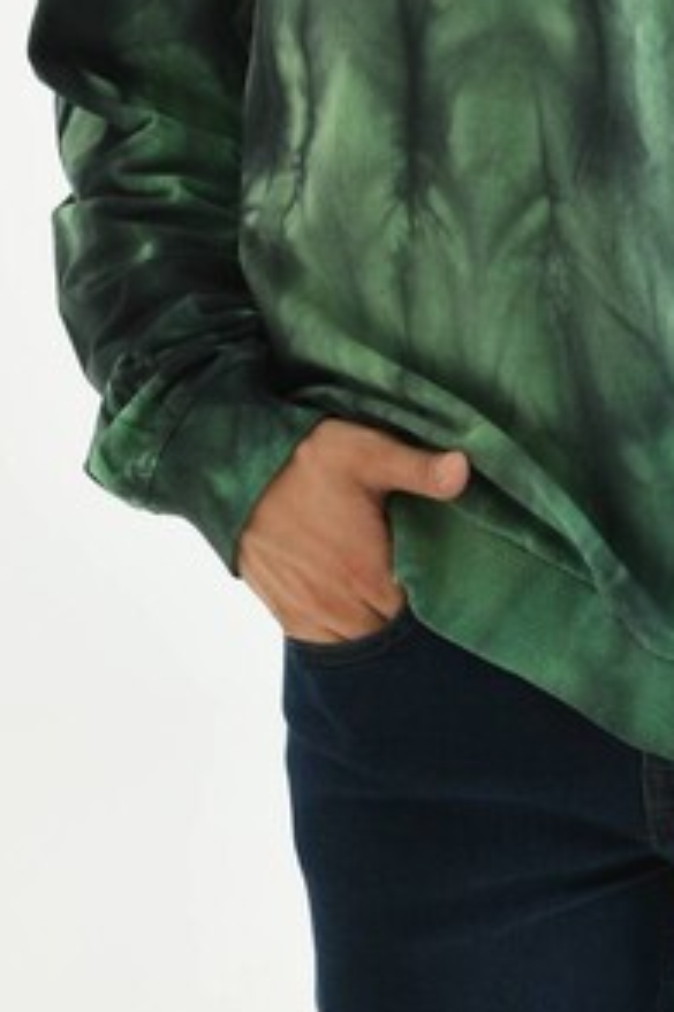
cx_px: 636
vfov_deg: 14.2
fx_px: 3964
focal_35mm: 141
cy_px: -100
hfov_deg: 9.7
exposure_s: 1/125
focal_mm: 55
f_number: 5.6
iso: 160
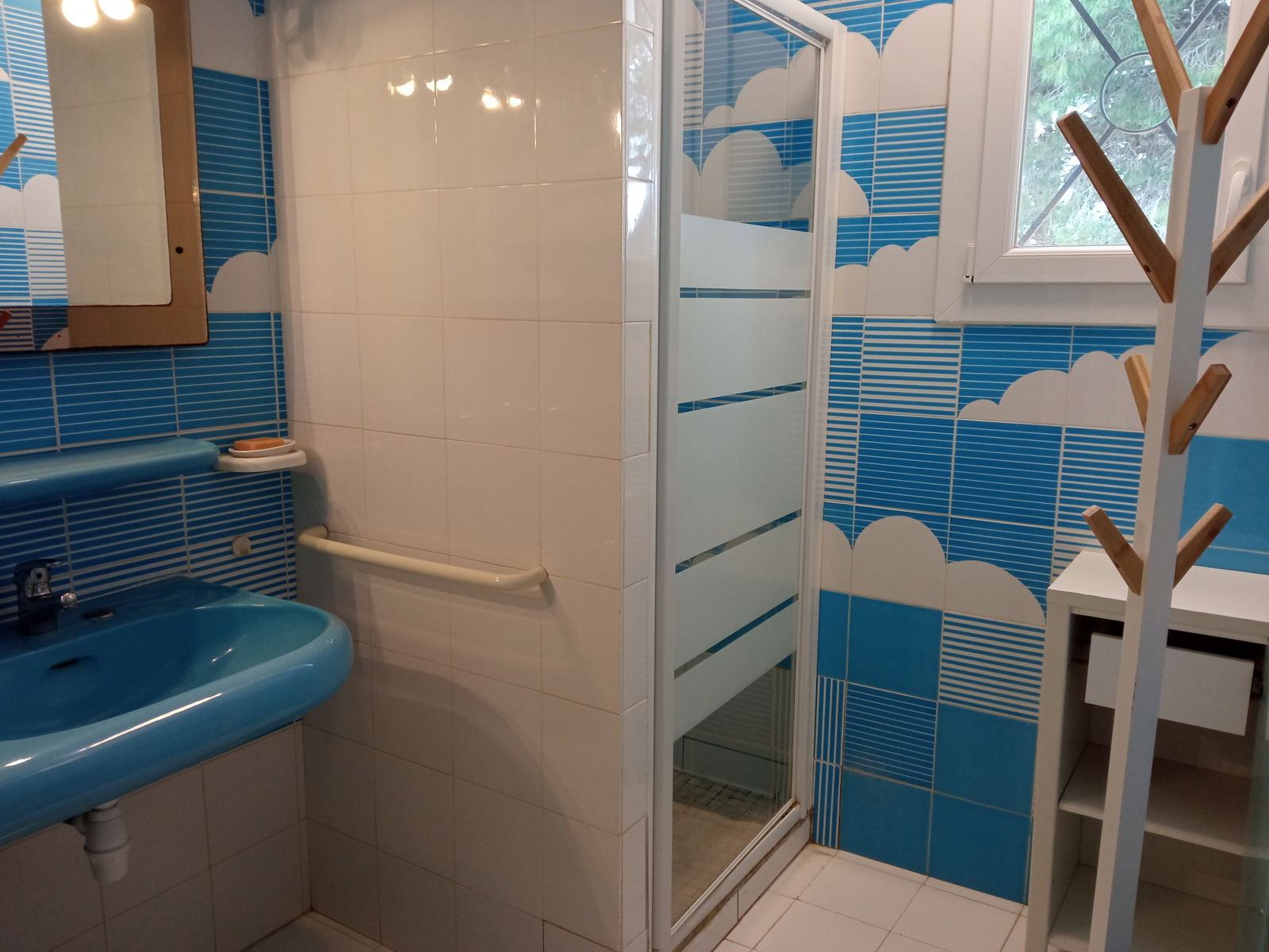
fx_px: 990
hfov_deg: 65.3
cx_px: 634
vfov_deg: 51.4
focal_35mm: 27
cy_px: 476
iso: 307
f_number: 2.2
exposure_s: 1/33.3
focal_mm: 3.79
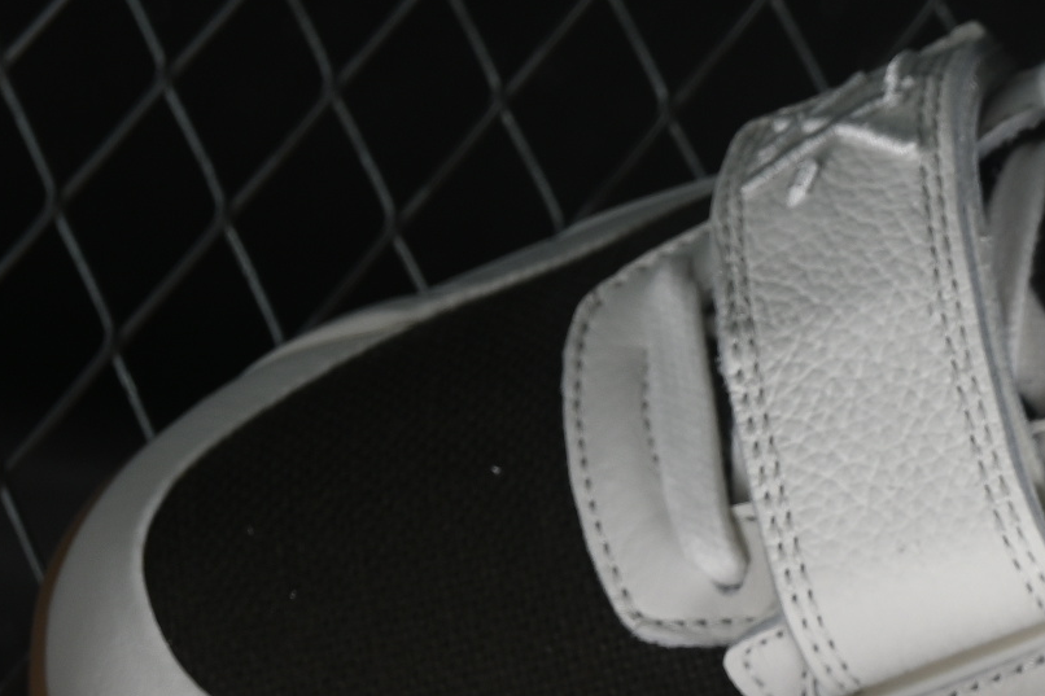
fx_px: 7516
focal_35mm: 259
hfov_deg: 7.8
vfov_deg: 5.3
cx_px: 1438
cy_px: 822
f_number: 7.1
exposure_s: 1/60
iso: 160
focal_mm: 50
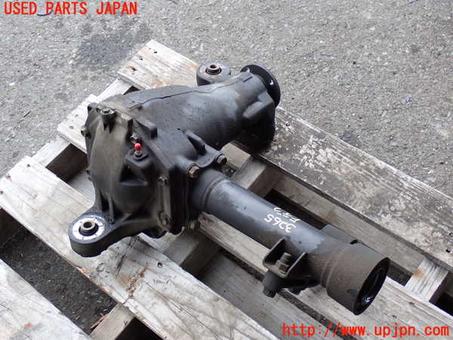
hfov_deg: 38.2
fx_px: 654
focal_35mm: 50
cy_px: 170
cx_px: 226
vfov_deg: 29.1
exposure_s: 1/100
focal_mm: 9.01
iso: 160
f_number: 3.2
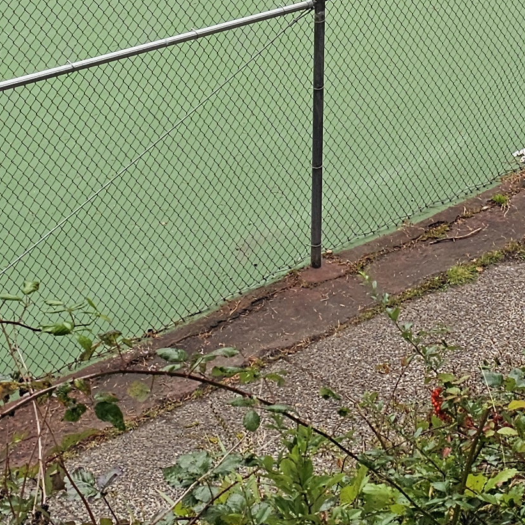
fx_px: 1699
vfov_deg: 16.1
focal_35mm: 99
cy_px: -265
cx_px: 376
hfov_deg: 17.5
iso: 20
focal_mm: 6.3
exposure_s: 1/120
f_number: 1.7
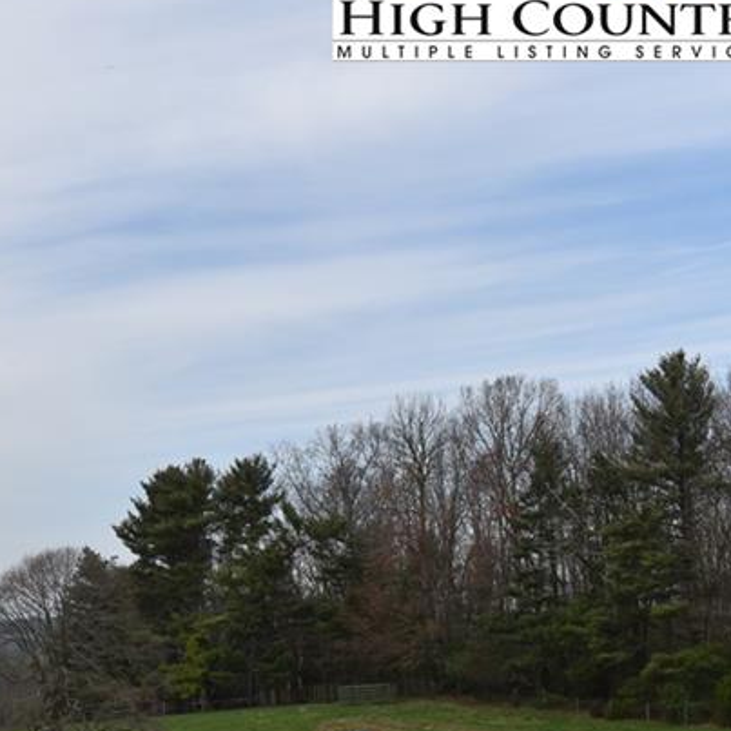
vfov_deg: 25.0
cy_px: 564
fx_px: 1627
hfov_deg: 23.3
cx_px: -132
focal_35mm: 68
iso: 100
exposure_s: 1/200
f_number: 11
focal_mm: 21
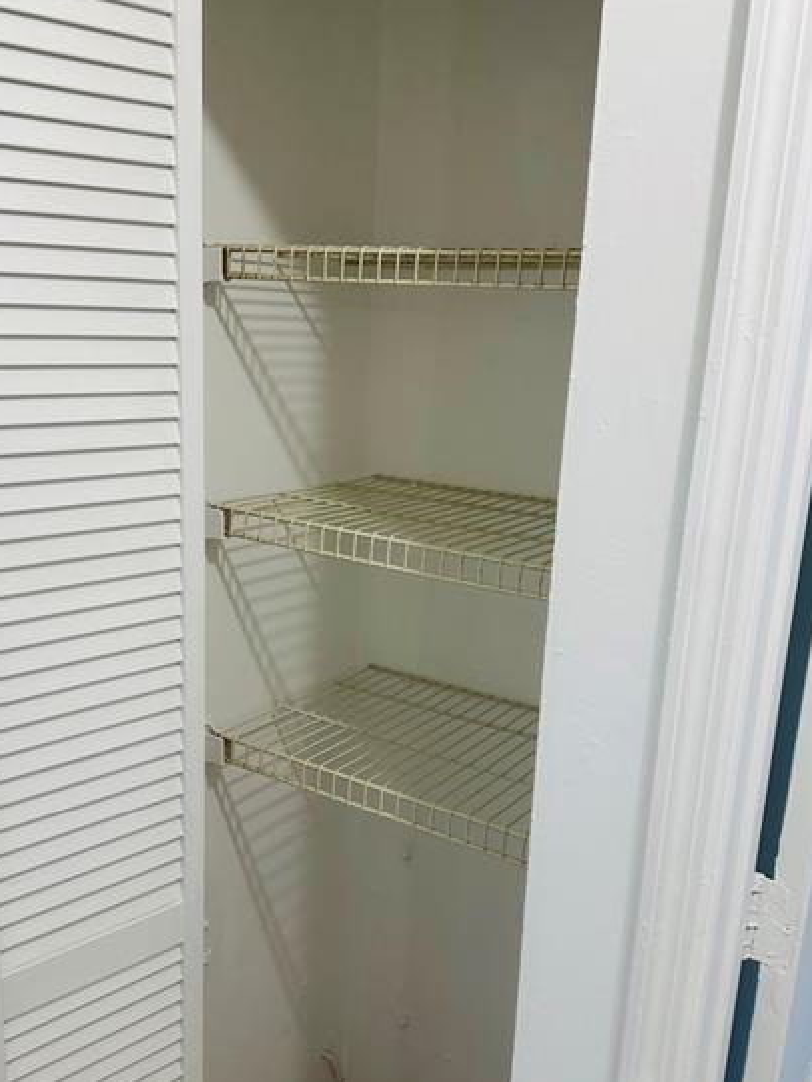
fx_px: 1063
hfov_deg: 41.8
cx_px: 371
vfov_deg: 53.8
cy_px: 599
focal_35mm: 34
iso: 125
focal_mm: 6.86
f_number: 1.78
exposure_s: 1/60
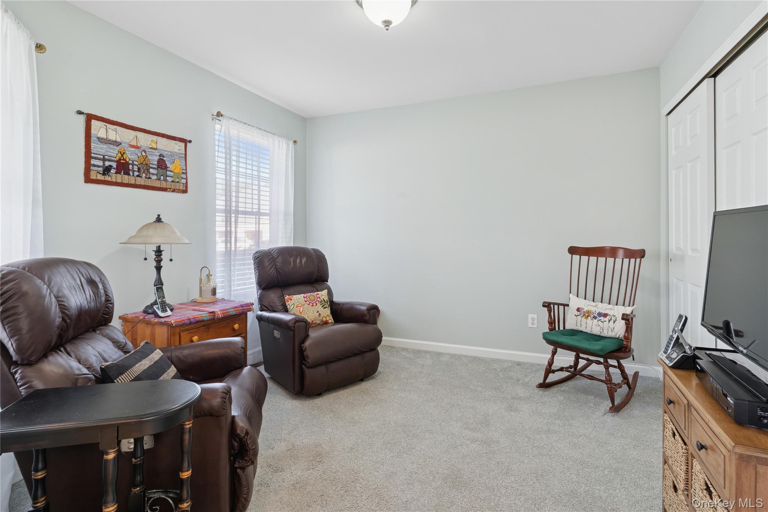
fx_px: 363
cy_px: 256
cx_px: 384
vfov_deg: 70.4
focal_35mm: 17
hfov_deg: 93.3
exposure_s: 1/4
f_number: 10
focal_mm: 17
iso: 200
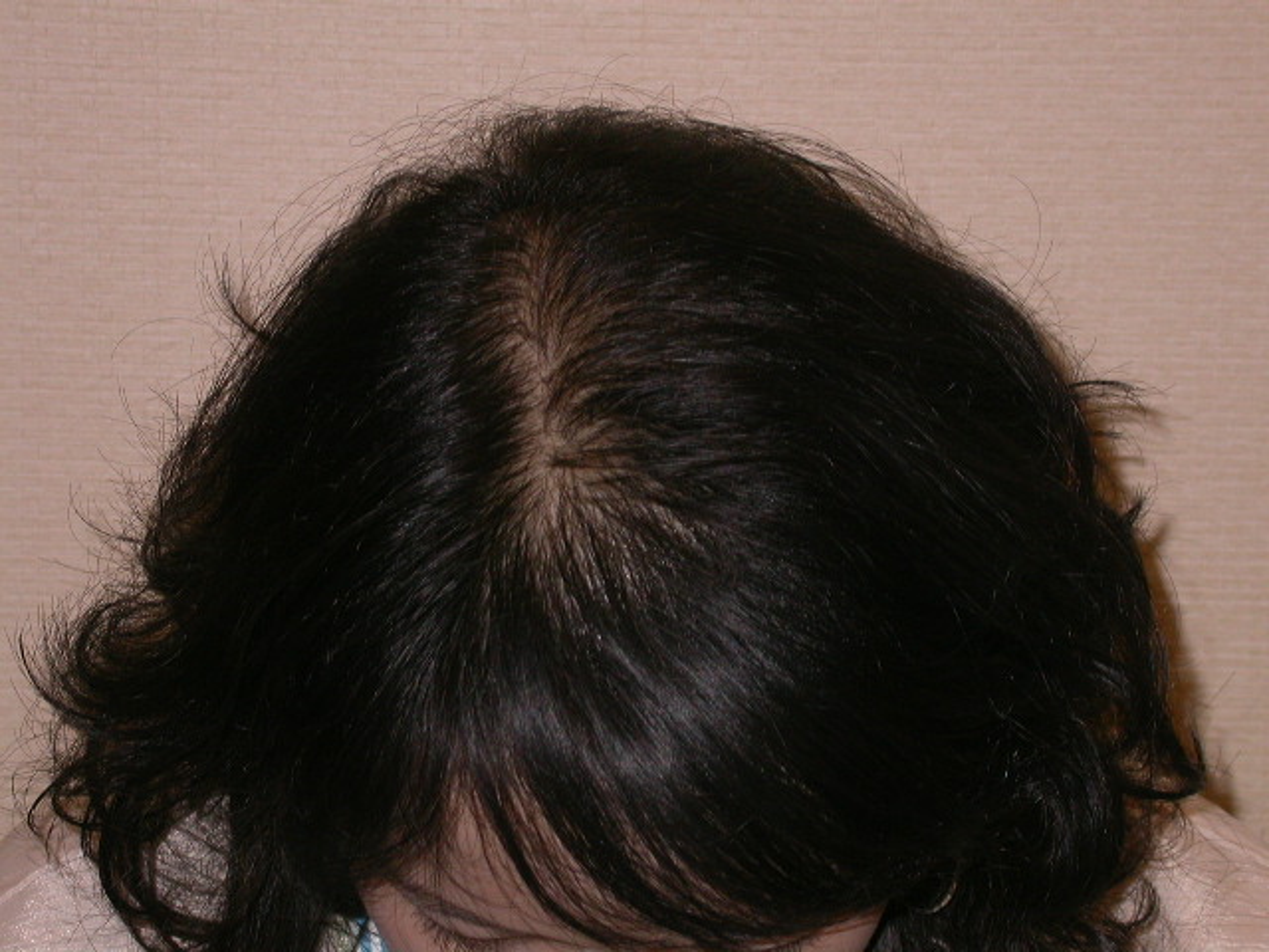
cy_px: 476
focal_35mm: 147
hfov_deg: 13.4
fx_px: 5389
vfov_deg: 10.1
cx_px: 634
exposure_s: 1/60.3
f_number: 4.9
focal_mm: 30.4
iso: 100
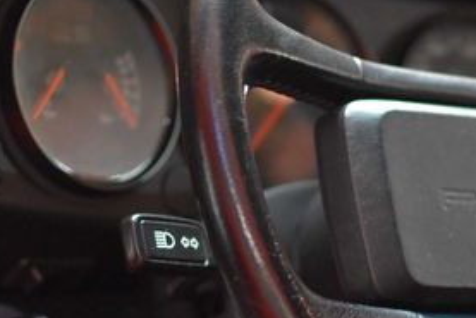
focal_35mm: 145
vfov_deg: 9.4
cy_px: 160
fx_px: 1923
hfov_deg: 13.9
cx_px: 461
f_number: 1.8
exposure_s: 1/60
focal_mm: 35
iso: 2200
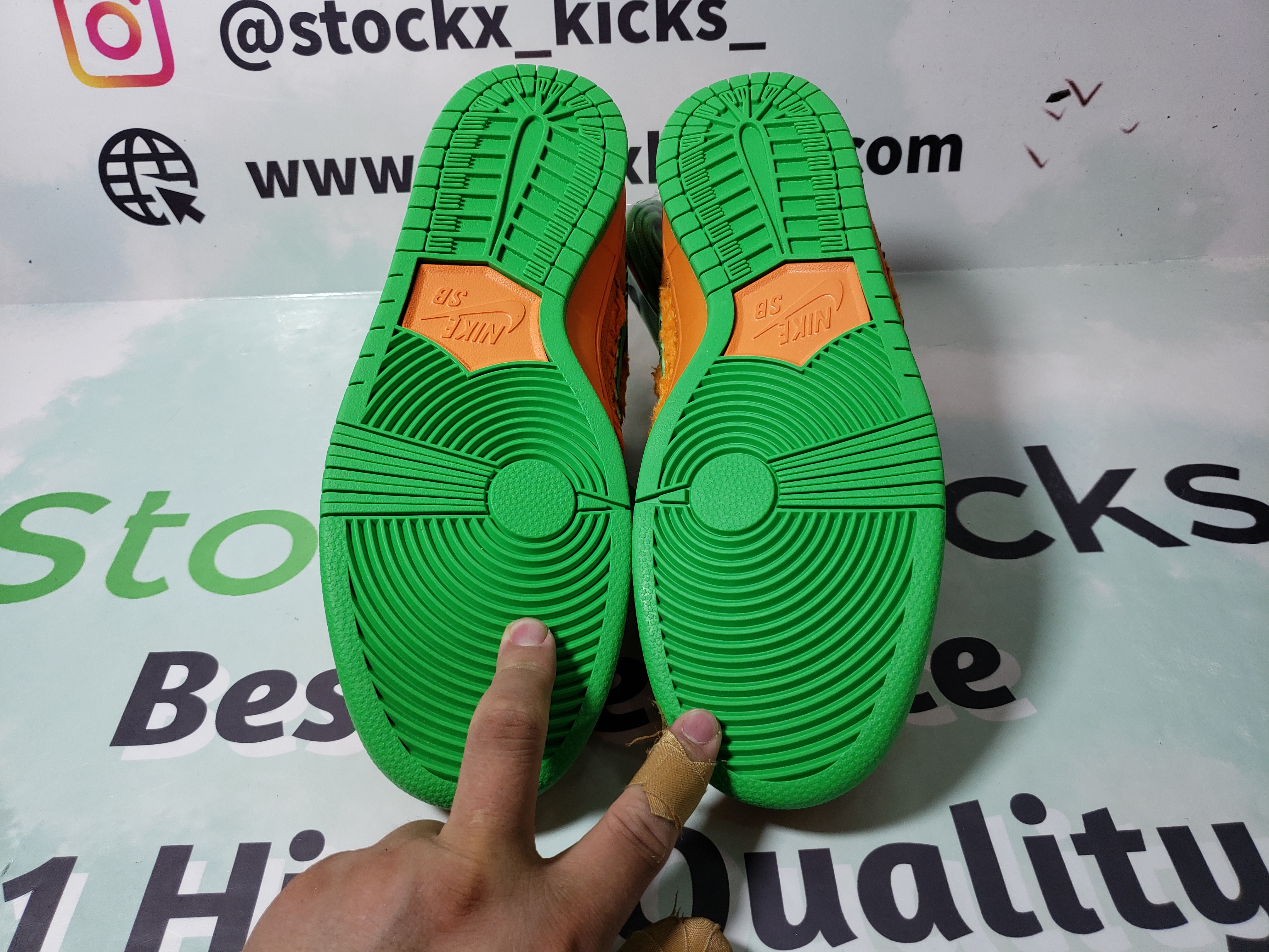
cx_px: 634
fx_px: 953
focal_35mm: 26
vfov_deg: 53.1
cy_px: 476
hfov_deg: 67.3
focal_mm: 4.3
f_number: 1.5
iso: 50
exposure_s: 1/430
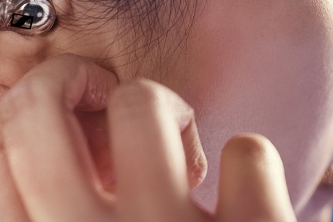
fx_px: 1655
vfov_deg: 7.7
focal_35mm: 179
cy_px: 94
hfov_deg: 11.4
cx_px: -12
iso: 800
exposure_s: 1/100
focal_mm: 50
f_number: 2.2
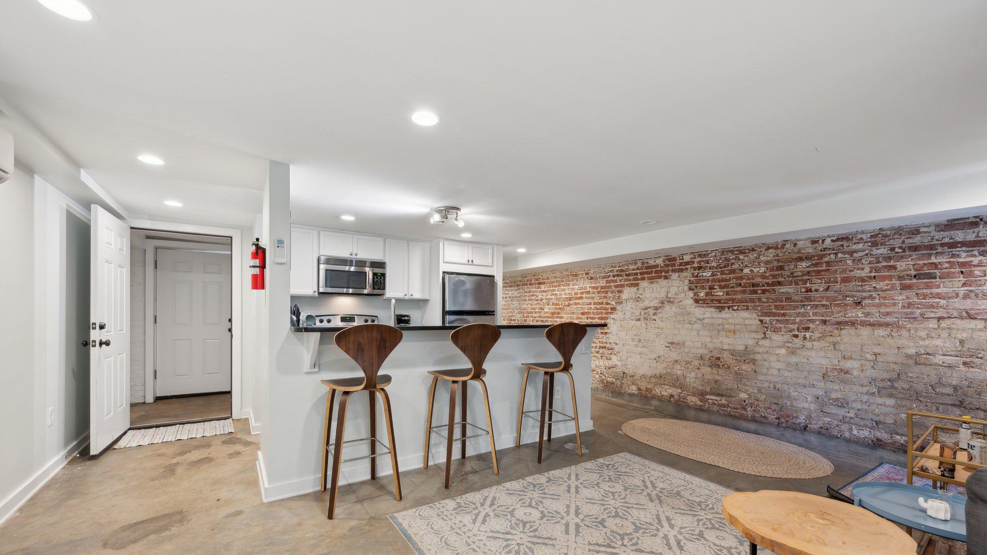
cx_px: 492
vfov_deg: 70.1
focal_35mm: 15
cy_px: 319
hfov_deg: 103.0
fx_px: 393
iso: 100
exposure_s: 1/3.33
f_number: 7.1
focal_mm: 14
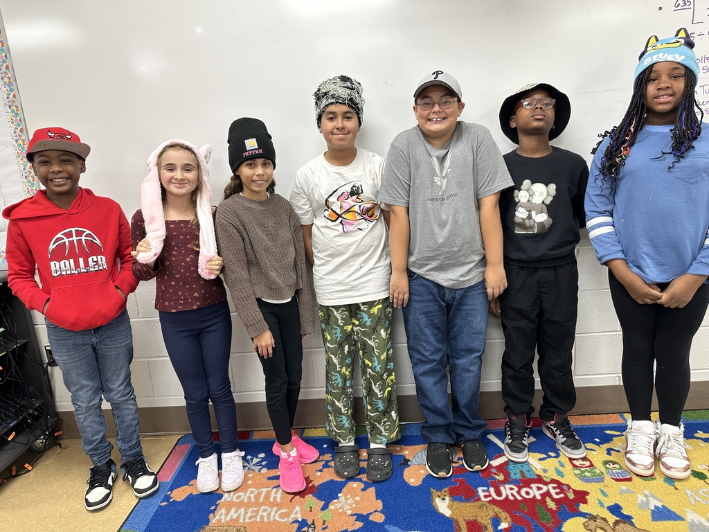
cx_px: 354
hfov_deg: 71.6
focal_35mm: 24
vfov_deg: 56.8
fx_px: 492
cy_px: 266
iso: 125
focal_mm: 6.86
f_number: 1.78
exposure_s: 1/60
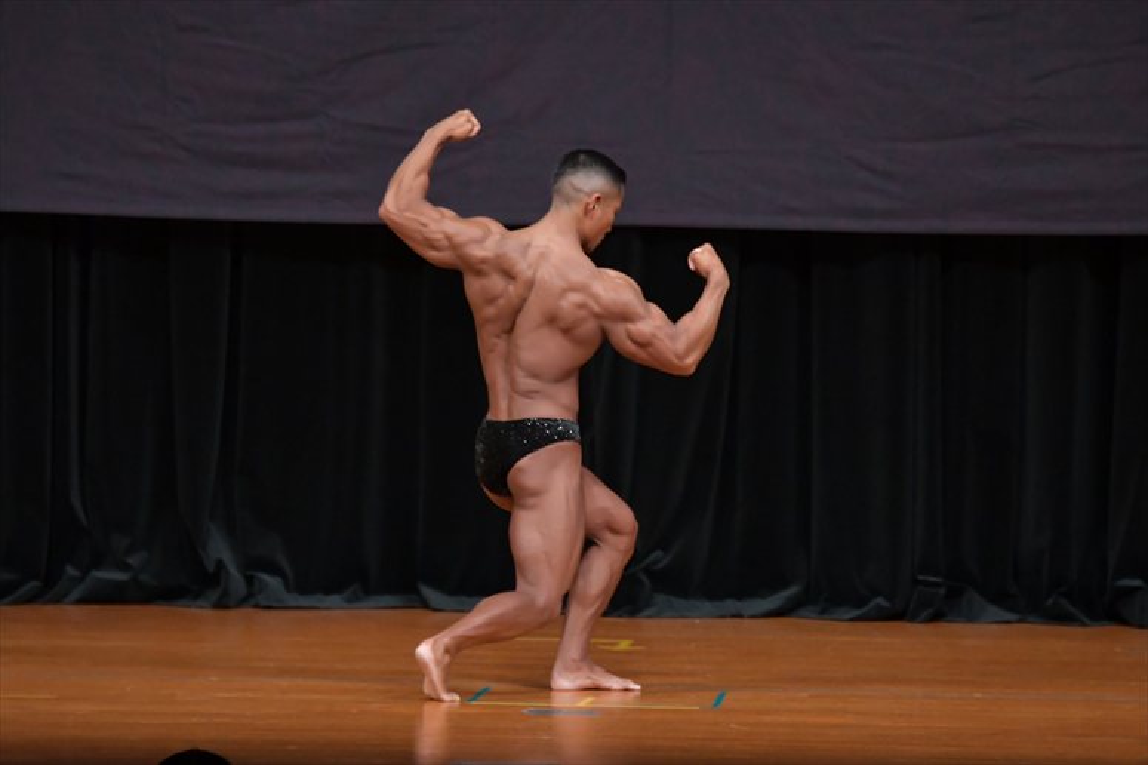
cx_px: 574
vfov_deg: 4.8
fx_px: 9084
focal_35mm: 285
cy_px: 382
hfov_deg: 7.2
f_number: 5.6
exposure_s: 1/400
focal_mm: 190
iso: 4000
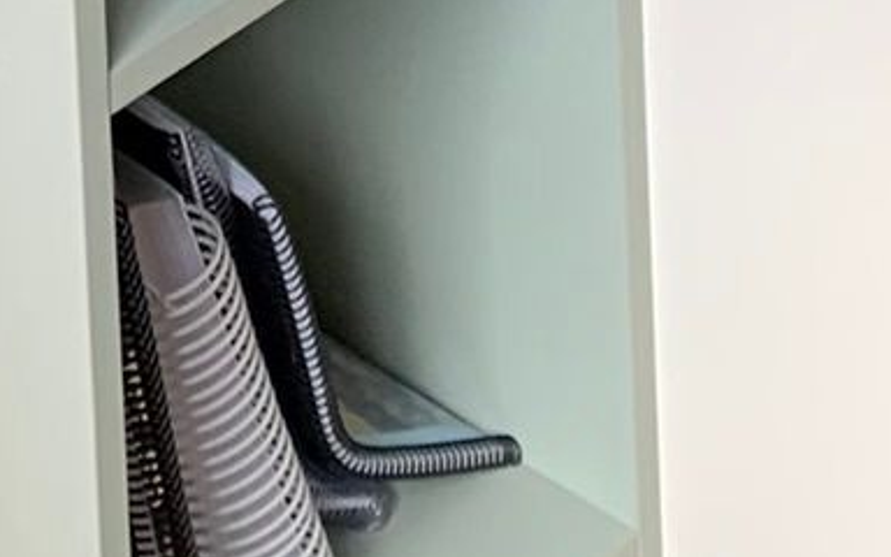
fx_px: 3570
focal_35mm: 147
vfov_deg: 6.8
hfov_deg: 14.1
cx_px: 123
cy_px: -1750
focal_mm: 4.25
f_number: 1.8
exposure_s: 1/121
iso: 80
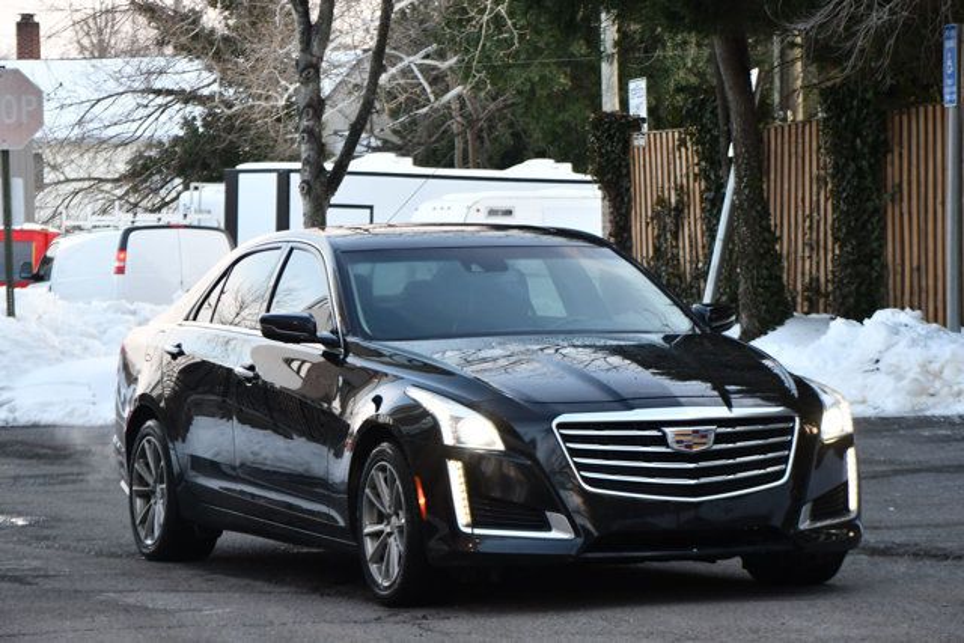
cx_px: 482
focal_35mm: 157
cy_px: 322
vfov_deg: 8.7
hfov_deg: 13.1
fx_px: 4205
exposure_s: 1/200
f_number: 4.8
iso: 800
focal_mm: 105
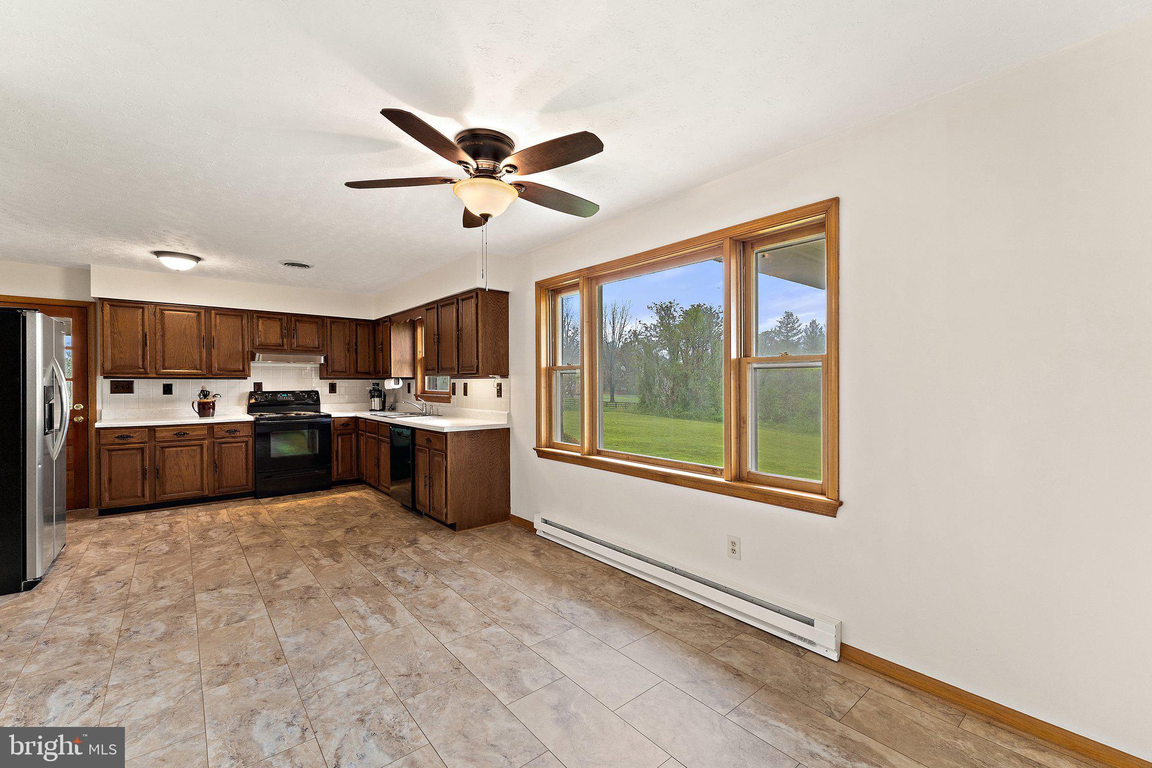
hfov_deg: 104.3
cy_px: 384
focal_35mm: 14
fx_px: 448
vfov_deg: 81.2
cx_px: 576
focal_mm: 14
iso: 640
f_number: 8
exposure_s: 1/20
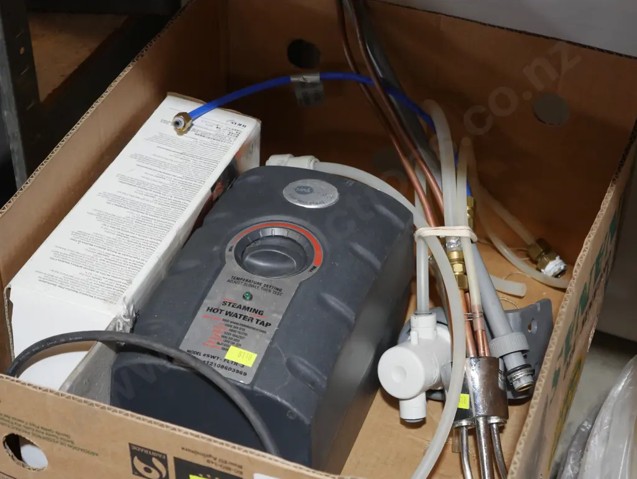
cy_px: 240
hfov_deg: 27.0
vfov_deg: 20.5
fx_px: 1326
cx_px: 318
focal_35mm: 72
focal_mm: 36
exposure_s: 1/80
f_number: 5.5
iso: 1250
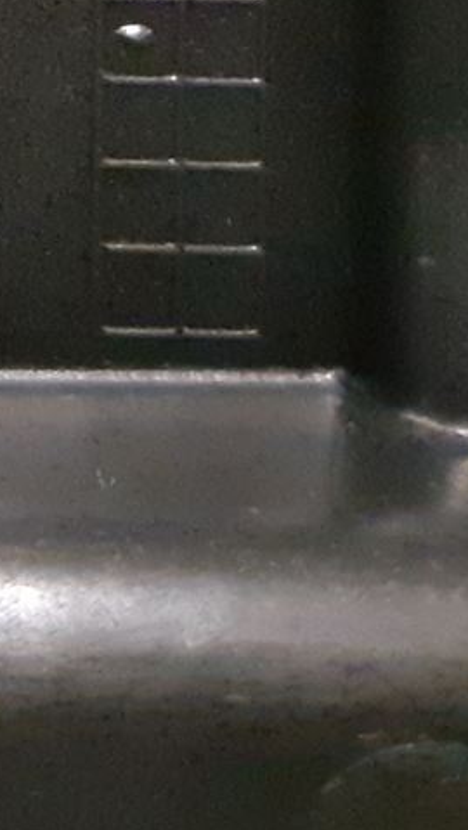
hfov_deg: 9.5
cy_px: -327
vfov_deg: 16.5
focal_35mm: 121
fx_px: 2665
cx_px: -428
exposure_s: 1/100
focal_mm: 3.93
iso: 800
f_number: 1.7
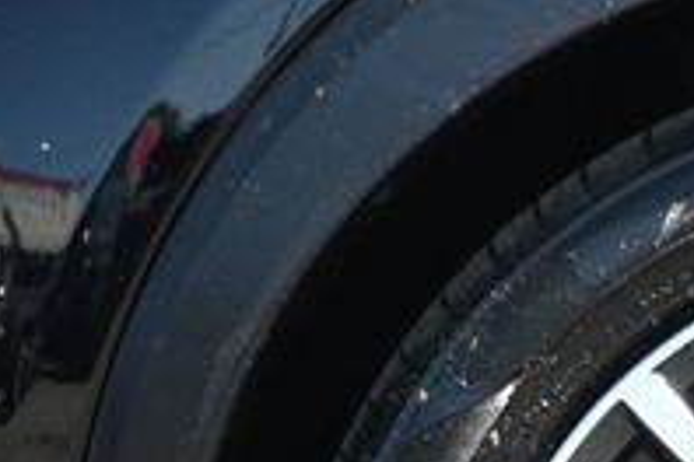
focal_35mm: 184
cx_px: 932
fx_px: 3547
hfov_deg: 10.9
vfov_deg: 7.3
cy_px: 742
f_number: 5.6
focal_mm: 38
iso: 400
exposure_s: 1/250
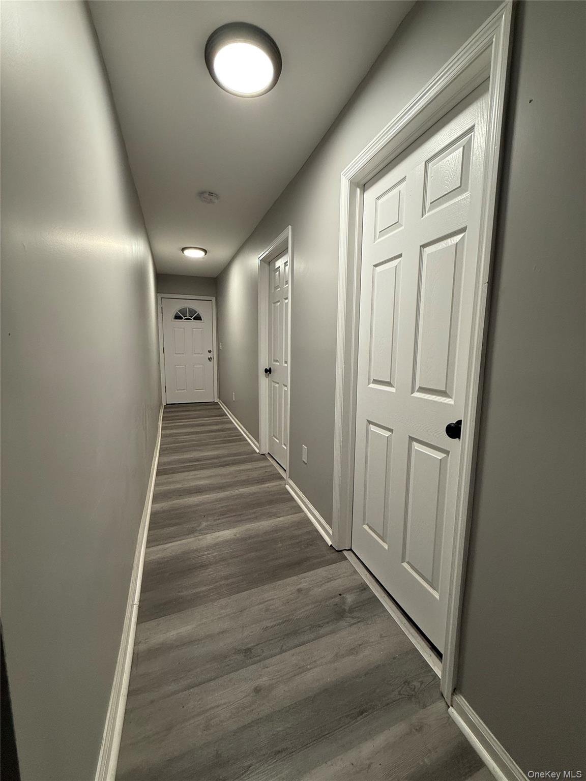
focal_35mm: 14
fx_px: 316
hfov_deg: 85.7
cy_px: 390
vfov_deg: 102.1
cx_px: 293
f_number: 2.2
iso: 250
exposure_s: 1/120
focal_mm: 2.22
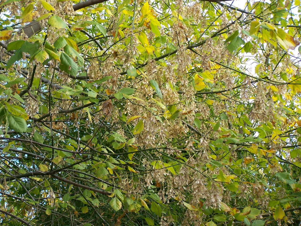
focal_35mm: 105
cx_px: 150
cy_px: 113
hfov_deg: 18.7
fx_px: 913
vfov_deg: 14.1
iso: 100
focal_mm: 17.5
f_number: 3.2
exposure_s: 1/320
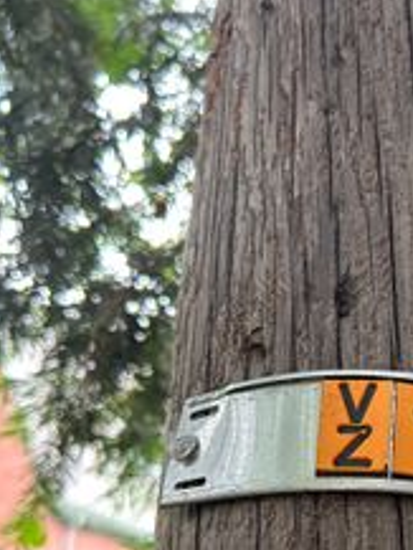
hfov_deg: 29.3
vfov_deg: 37.9
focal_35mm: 48
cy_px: 456
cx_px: 352
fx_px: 763
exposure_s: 1/60
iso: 200
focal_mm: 5.7
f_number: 1.5
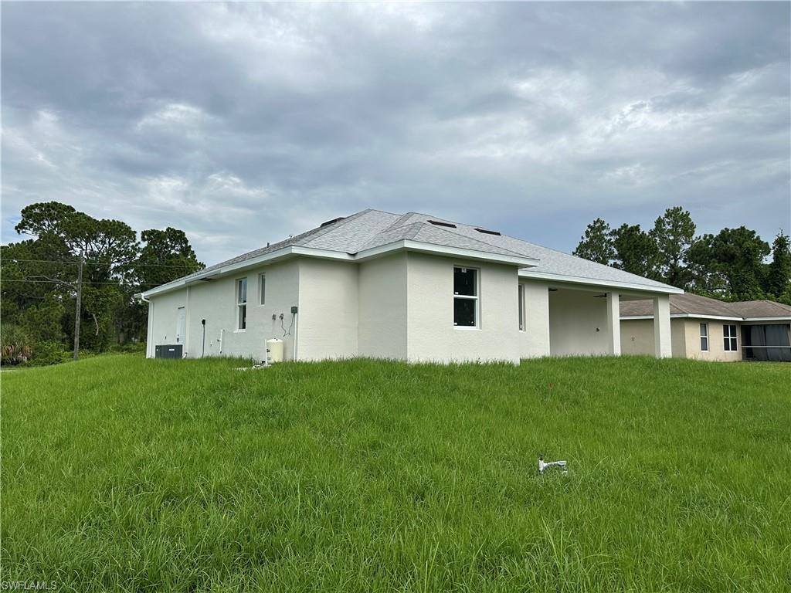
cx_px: 396
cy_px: 296
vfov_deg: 56.8
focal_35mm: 24
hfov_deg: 71.6
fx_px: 548
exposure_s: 1/5525
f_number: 1.78
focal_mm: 6.86
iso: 80
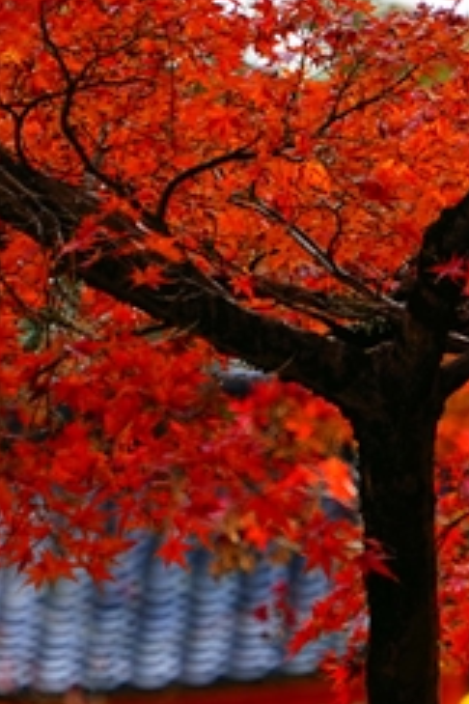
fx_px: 9770
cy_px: 272
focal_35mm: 500
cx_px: 441
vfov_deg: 4.1
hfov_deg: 2.7
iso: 250
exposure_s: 1/200
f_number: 5.6
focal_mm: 152
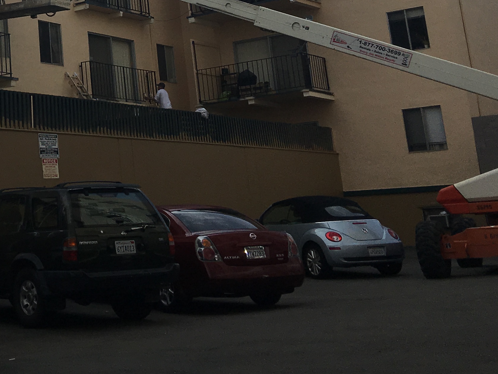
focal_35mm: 70
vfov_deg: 20.1
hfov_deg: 26.2
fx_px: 1007
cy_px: -33
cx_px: -6
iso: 25
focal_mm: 4.15
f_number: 2.2
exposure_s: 1/2137
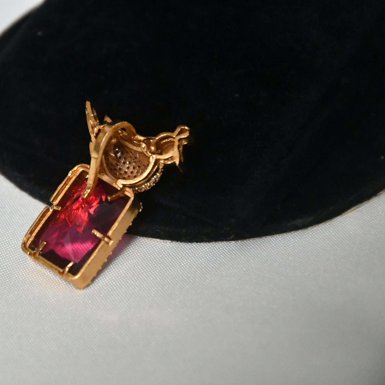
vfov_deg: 8.7
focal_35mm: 201
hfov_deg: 8.7
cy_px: 193
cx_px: 114
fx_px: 2529
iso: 10000
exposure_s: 1/60
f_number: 5.6
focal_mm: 105
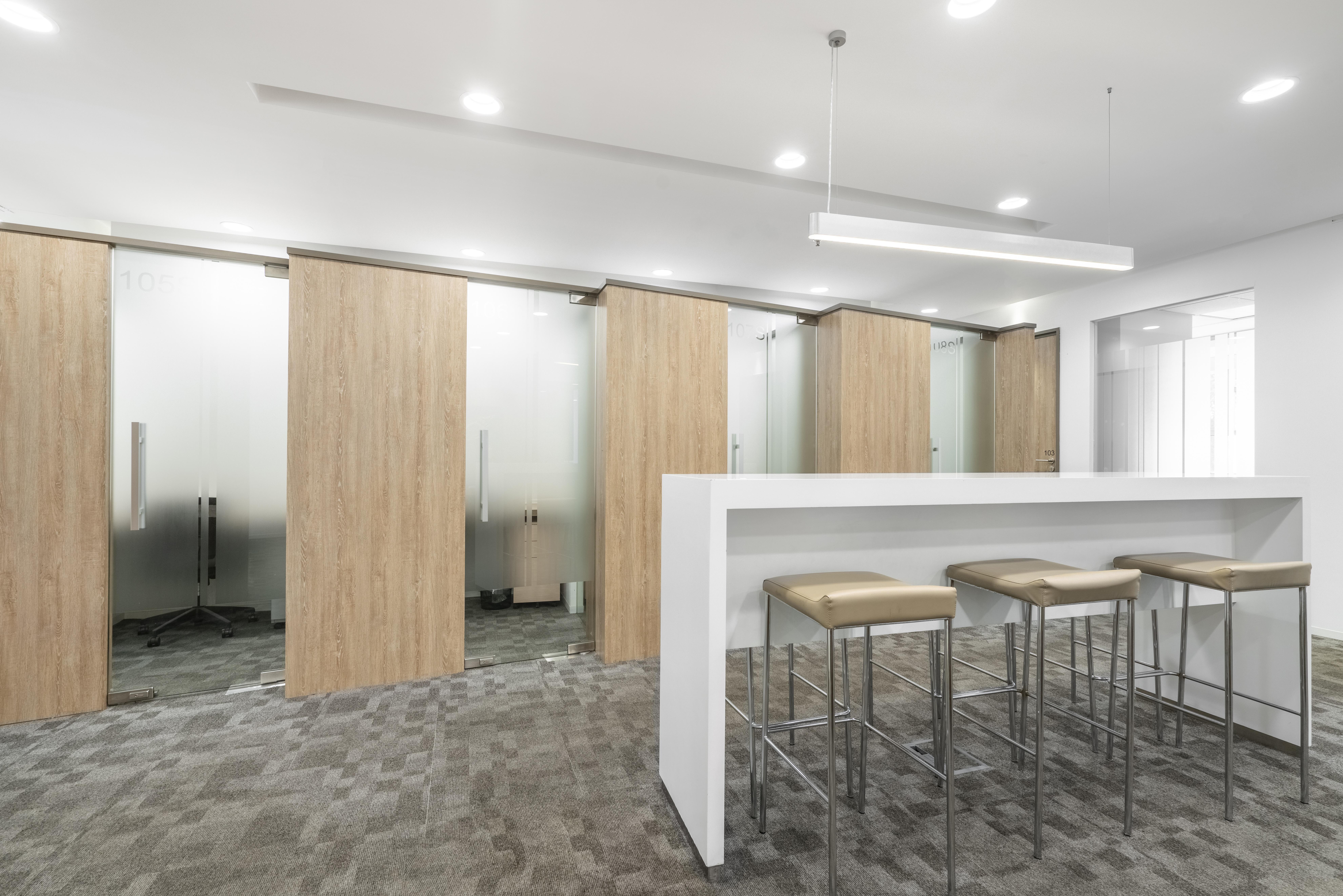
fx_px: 597
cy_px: 448
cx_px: 672
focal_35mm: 16
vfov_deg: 73.8
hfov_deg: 96.7
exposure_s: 1/160
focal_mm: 16
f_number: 8
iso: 400
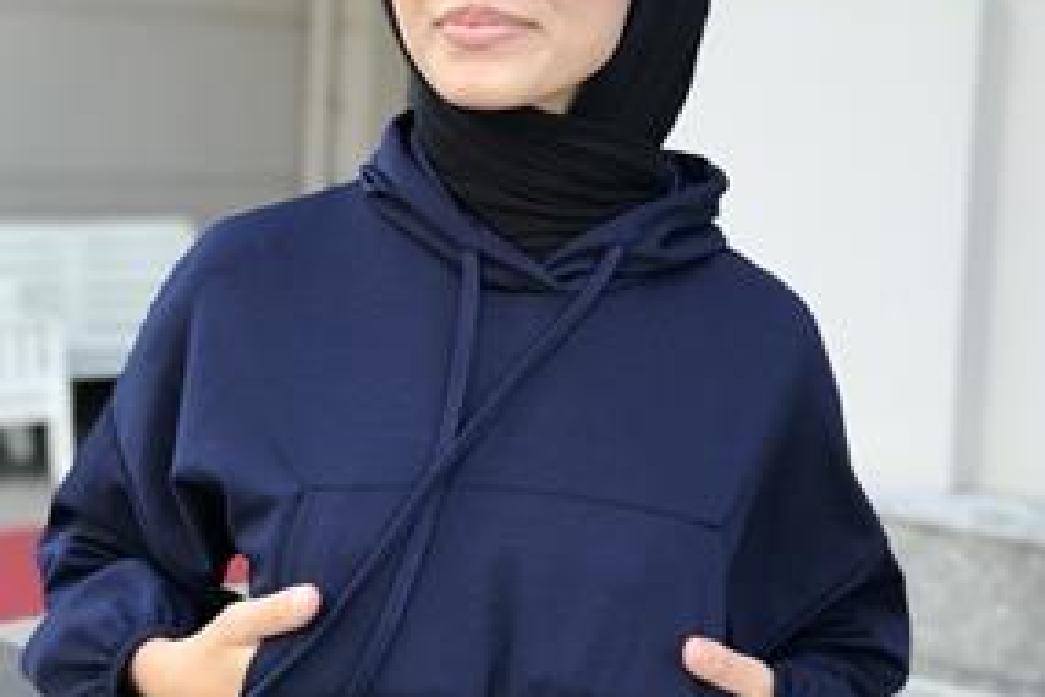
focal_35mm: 86
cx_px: 510
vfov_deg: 15.9
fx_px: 2496
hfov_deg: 23.6
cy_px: 314
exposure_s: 1/60
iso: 25
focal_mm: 6.6
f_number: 2.8
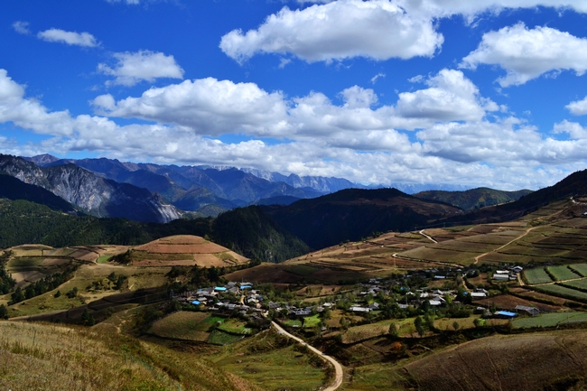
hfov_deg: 61.9
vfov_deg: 43.6
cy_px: 196
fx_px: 489
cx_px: 294
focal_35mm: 30
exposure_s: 1/640
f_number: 6.3
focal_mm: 20
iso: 125
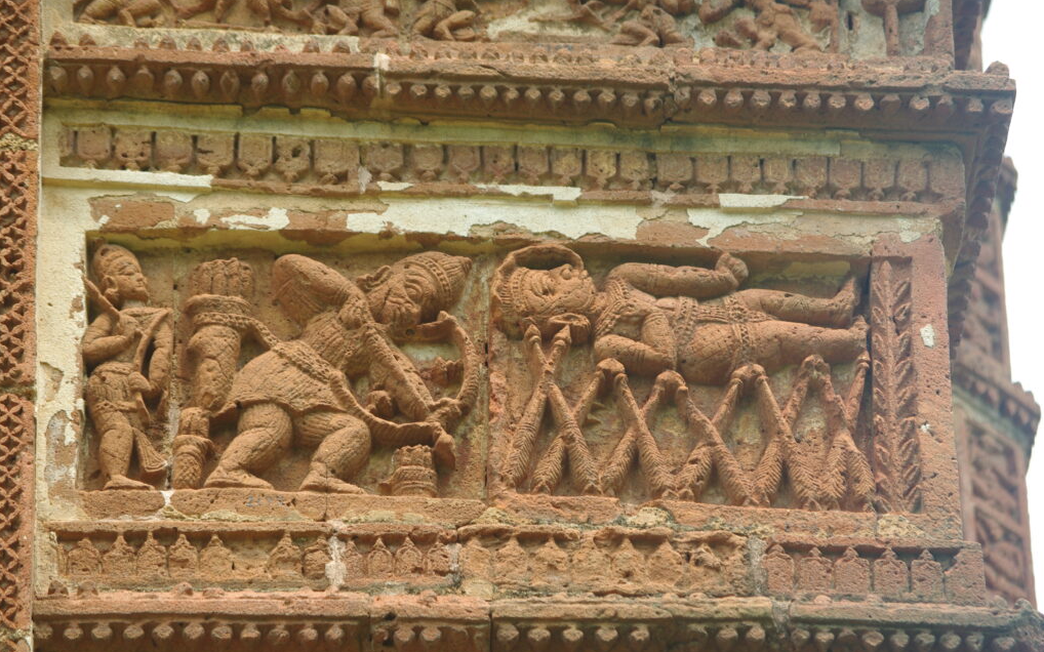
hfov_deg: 10.9
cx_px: 522
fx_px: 5462
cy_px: 345
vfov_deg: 6.8
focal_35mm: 192
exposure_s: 1/100
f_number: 7.1
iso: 100
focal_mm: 125
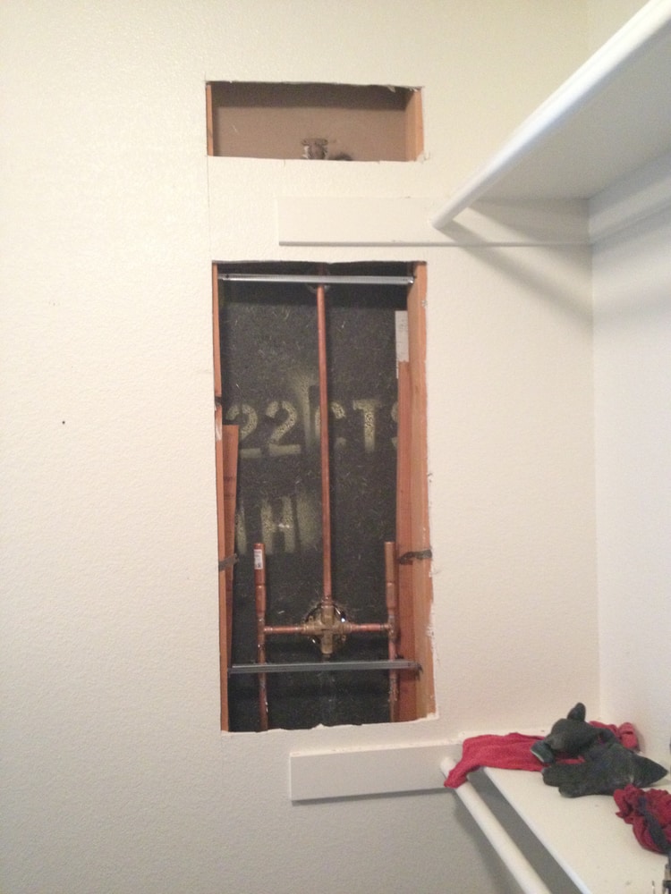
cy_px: 447
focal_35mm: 35
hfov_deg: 40.7
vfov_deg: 52.6
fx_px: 905
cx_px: 336
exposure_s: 1/20
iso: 400
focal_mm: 4.28
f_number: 2.4
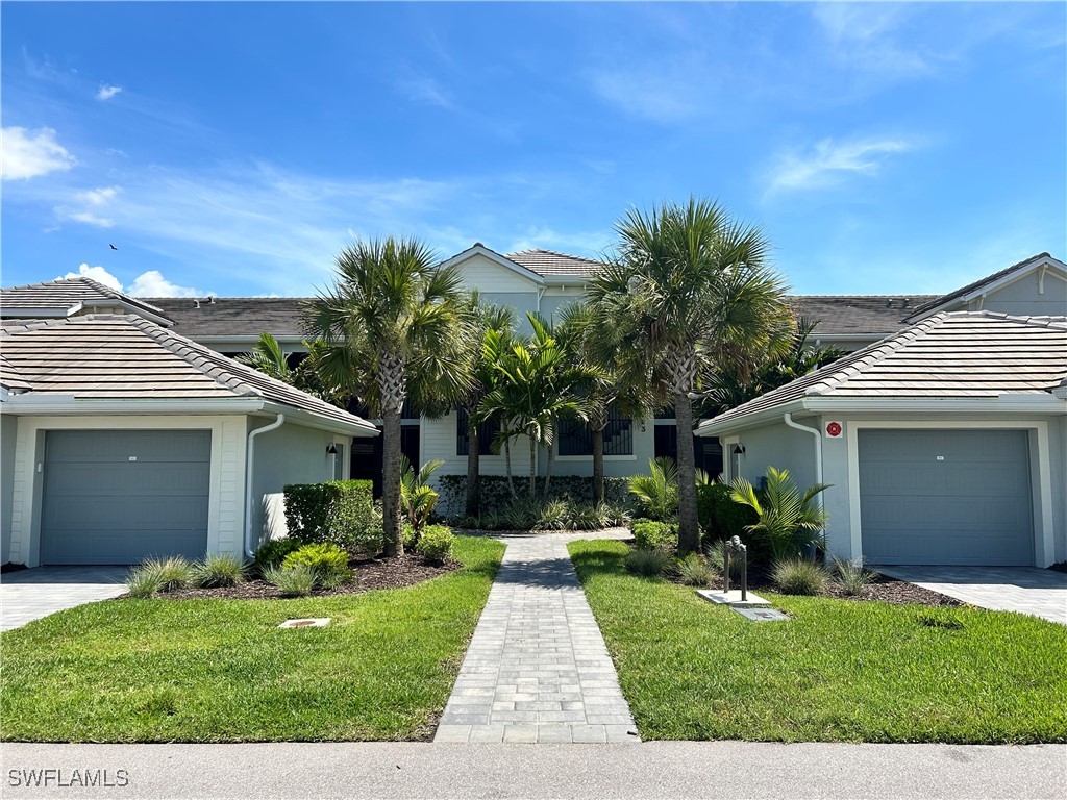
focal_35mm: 26
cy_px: 400
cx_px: 534
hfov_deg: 67.3
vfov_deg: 53.1
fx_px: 801
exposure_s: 1/3460
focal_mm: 5.7
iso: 50
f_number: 1.5
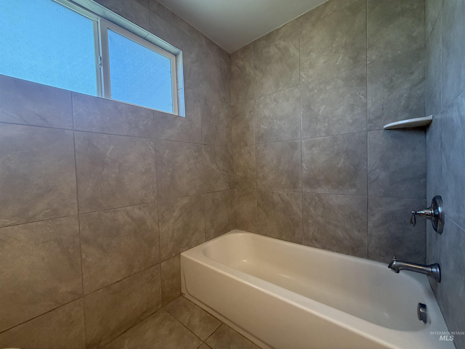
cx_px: 232
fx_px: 188
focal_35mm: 14
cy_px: 174
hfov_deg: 102.1
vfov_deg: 85.7
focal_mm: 2.22
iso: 250
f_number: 2.2
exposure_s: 1/120
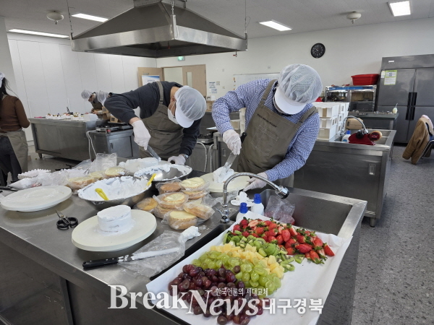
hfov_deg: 73.9
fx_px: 288
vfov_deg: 58.9
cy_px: 162
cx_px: 217
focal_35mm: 23
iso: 64
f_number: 1.7
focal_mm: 6.3
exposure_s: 1/120
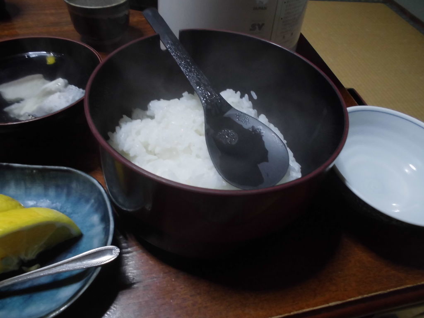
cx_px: 212
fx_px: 318
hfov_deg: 67.3
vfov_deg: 53.1
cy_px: 159
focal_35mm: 26
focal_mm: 4.6
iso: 400
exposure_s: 1/30
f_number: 3.5
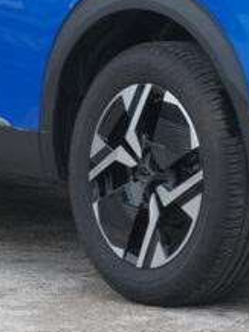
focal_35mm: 303
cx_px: 185
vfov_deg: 6.5
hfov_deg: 4.9
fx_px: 2912
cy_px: 21
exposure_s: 1/100
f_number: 9
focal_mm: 44.5
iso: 160
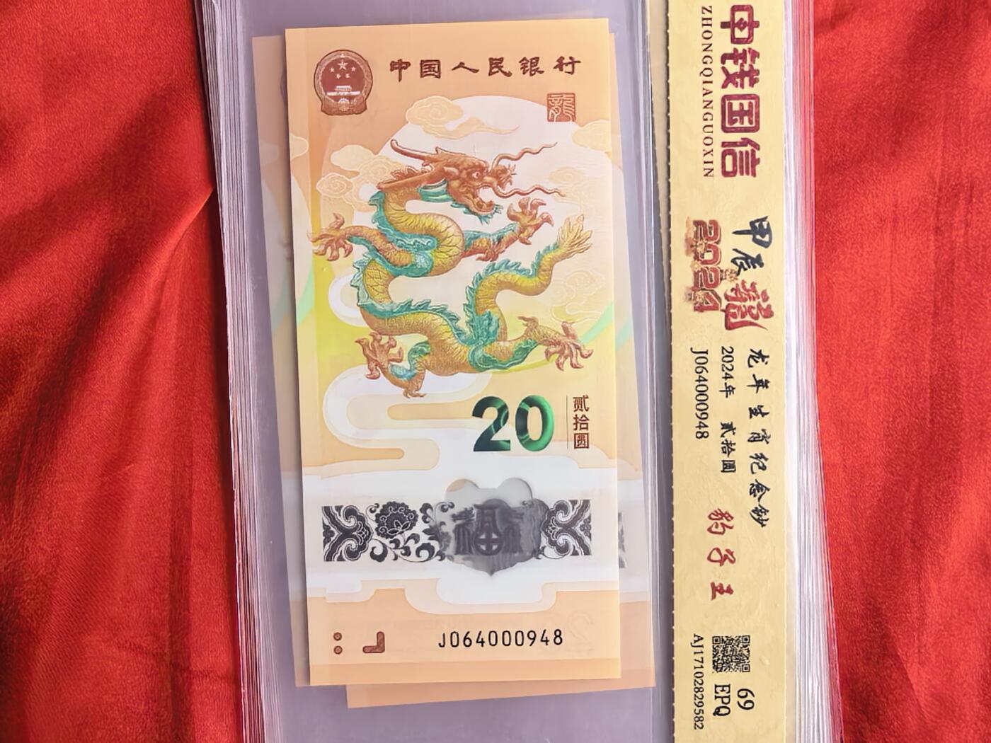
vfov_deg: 30.3
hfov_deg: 39.7
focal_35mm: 48
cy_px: 372
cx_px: 496
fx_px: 1374
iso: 50
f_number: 2.2
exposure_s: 1/267
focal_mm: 1.95
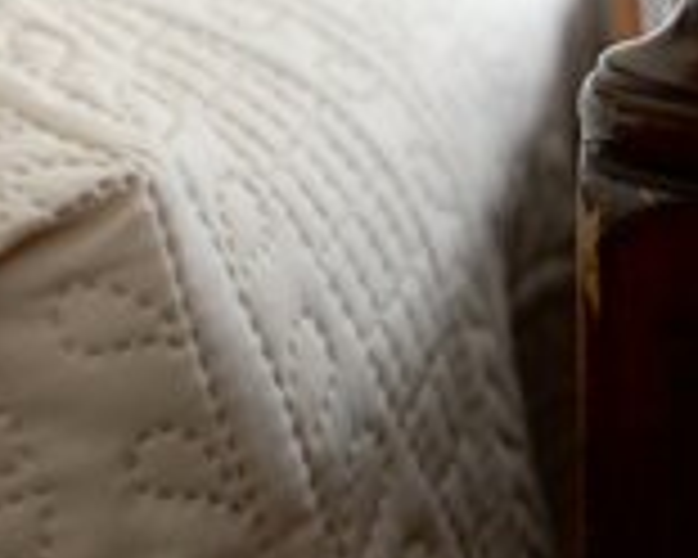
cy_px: -376
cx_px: -338
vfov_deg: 14.9
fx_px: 1921
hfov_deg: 18.4
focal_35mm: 93
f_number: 3.5
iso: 800
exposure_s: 1/125
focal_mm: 24
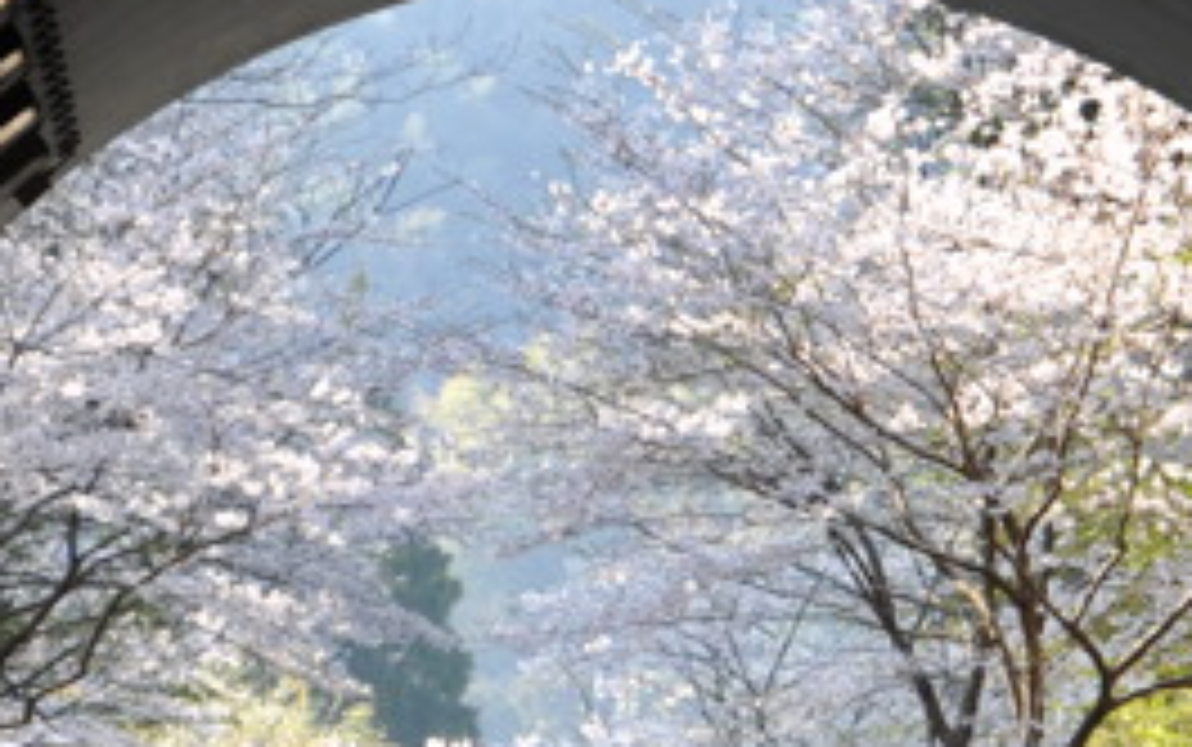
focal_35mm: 619
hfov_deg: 3.4
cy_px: 490
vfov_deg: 2.1
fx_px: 20120
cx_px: 837
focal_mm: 105
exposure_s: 1/200
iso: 250
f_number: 5.6
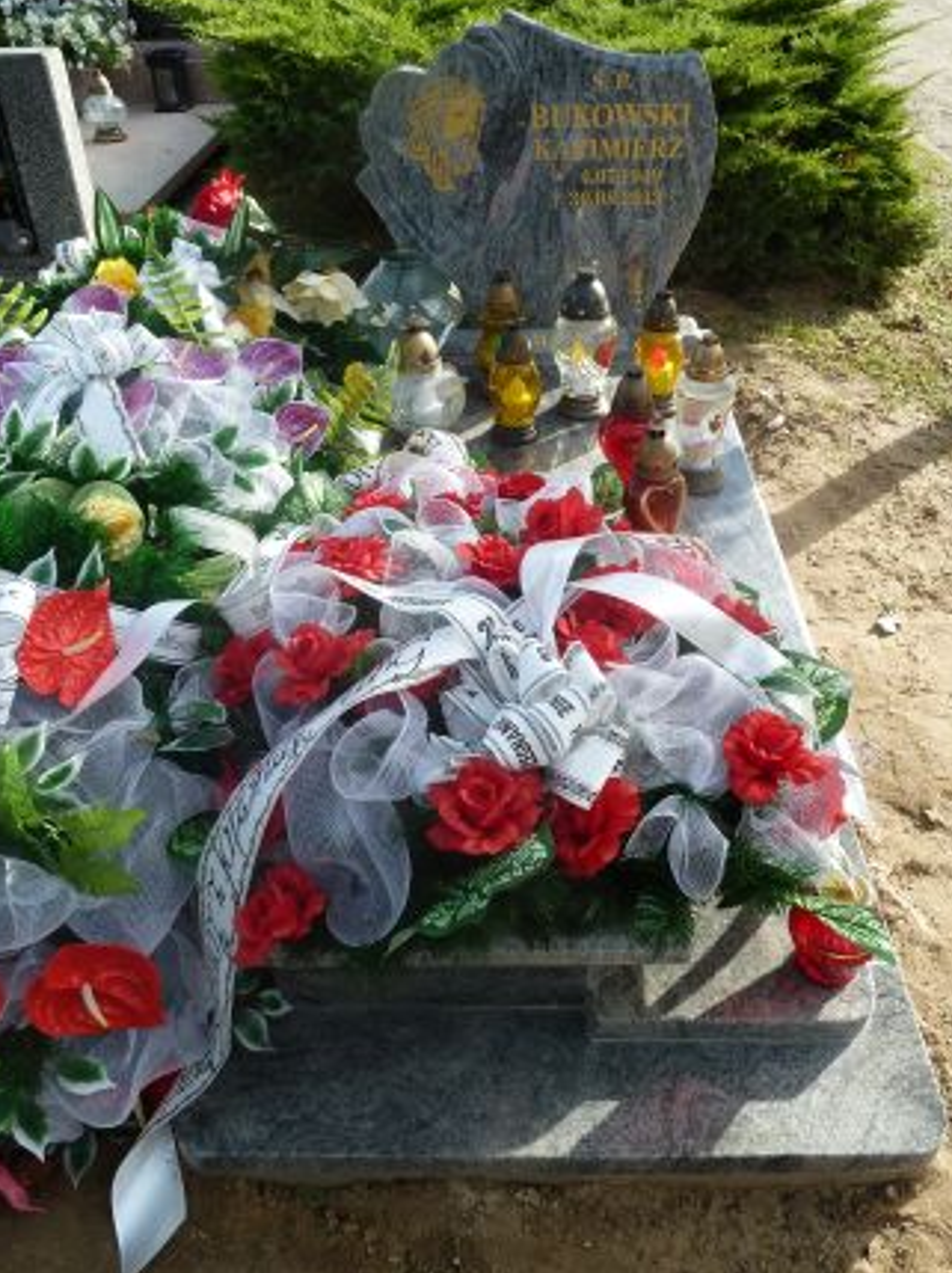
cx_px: 498
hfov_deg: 49.7
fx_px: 1028
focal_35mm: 28
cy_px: 573
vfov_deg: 63.3
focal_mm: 4.1
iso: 80
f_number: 4
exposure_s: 1/160
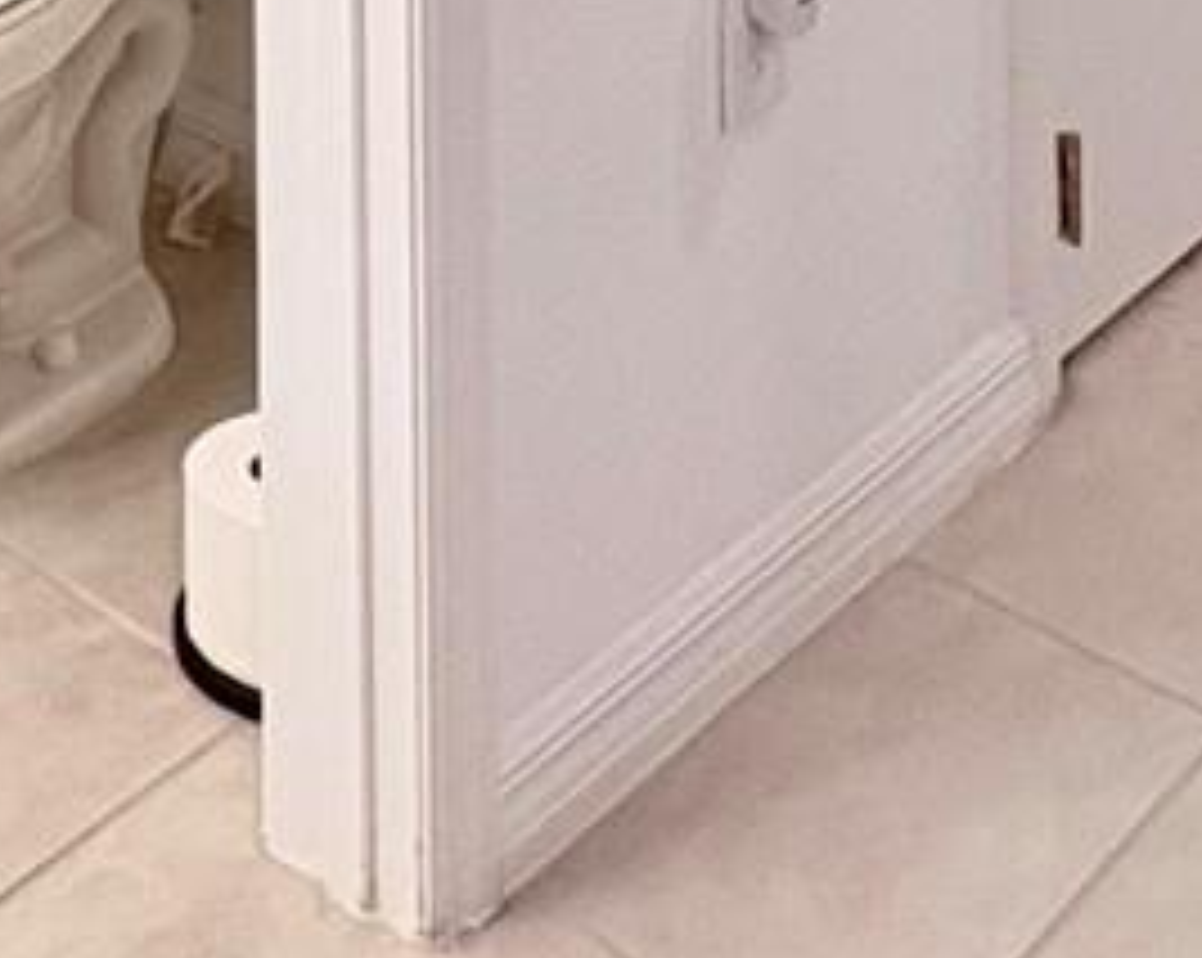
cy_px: -1259
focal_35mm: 82
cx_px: -72
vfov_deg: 13.9
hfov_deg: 22.2
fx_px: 2914
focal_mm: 2.22
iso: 160
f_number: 2.2
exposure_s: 1/60
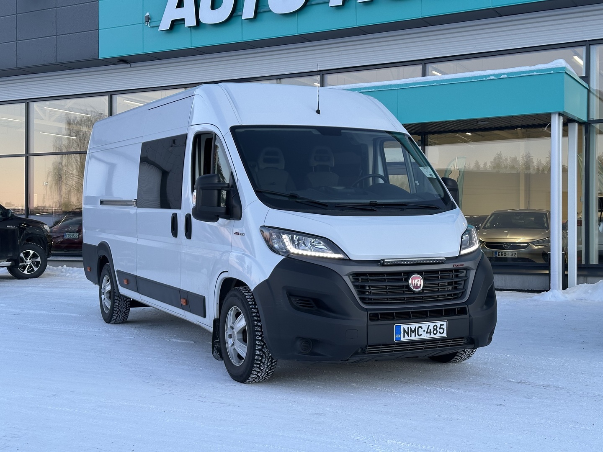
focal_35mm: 48
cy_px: 226
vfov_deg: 30.3
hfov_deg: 39.7
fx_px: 836
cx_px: 302
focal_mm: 6.86
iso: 80
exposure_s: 1/171
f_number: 1.78
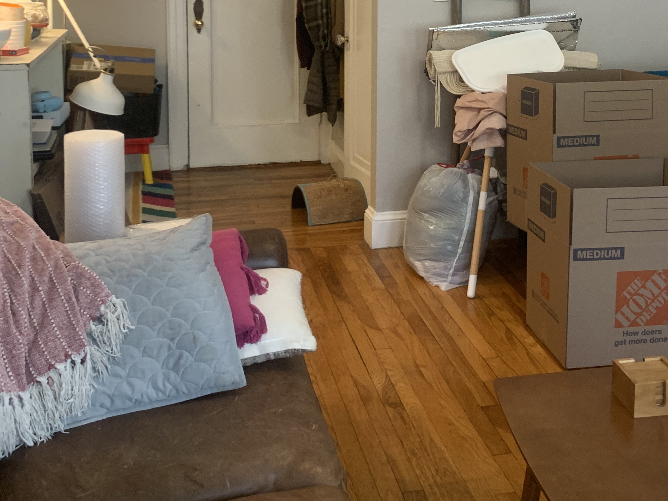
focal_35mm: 47
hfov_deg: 40.0
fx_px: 907
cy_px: 63
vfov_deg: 29.8
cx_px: 438
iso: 200
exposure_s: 1/60
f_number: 1.8
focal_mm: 4.25
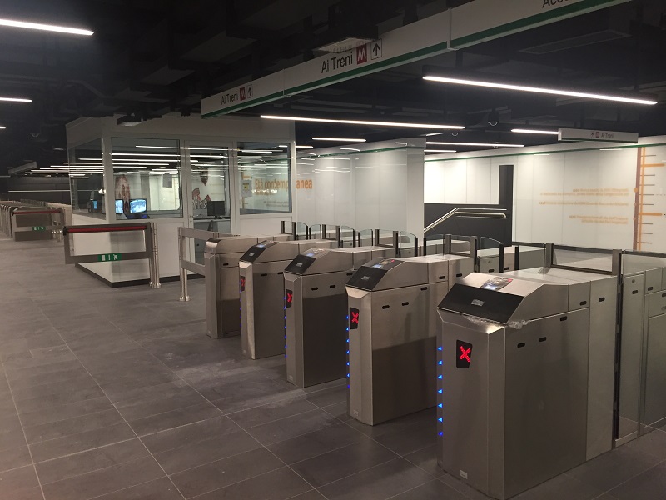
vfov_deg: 48.2
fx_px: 558
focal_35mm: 29
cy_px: 250
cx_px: 333
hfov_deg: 61.7
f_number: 2.2
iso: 160
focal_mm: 4.15
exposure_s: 1/33
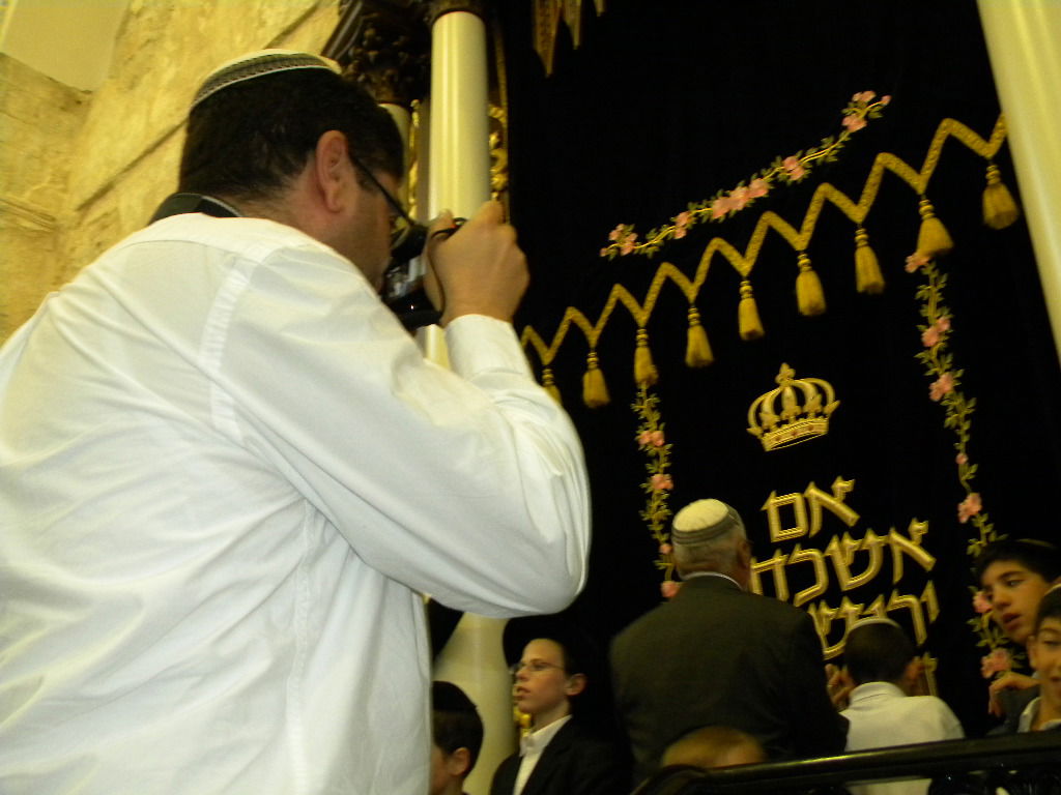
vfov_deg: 39.7
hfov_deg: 51.4
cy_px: 398
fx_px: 1103
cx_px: 530
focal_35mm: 36
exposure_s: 1/30
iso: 400
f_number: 3.7
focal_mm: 6.4
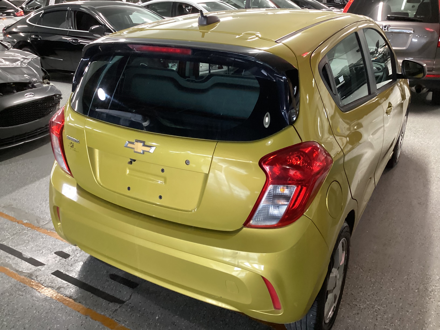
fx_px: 394
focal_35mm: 31
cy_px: 165
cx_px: 220
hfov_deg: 58.4
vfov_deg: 45.4
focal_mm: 3.3
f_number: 2.4
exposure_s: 1/40
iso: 320
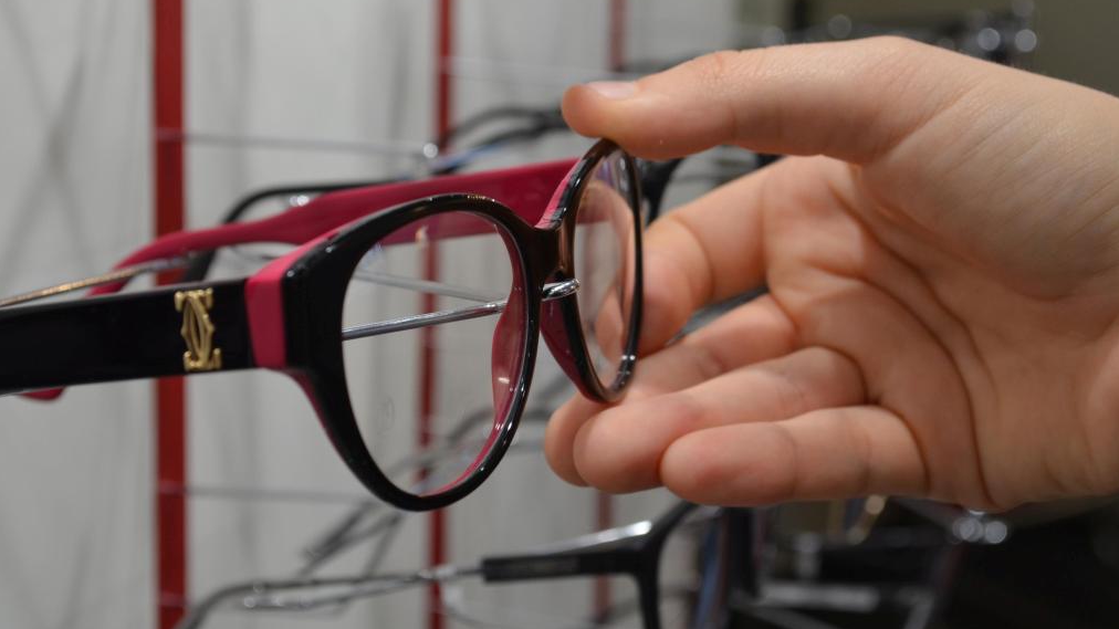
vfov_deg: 16.5
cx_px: 563
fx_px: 2166
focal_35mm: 73
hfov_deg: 29.0
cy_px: 290
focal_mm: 46
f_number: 7.1
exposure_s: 1/60
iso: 400
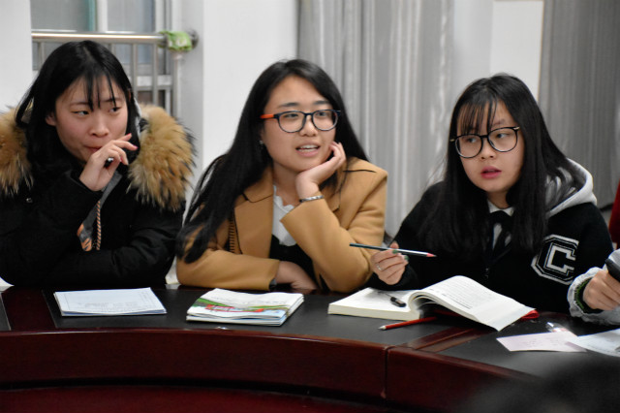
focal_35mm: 93
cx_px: 310
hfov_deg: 21.9
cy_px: 206
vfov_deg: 14.7
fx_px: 1601
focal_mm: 62
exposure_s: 1/250
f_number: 5
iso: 8000
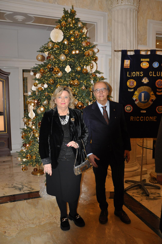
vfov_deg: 59.5
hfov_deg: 41.6
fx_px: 213
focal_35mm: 32
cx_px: 81
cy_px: 122
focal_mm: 21
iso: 800
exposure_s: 1/60
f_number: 3.8
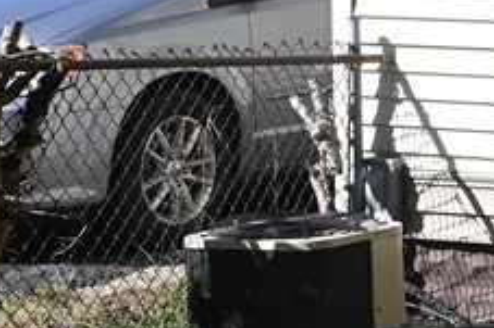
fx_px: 2496
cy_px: -38
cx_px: 1045
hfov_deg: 10.3
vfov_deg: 7.5
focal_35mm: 182
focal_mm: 38
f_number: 13
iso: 1000
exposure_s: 1/500
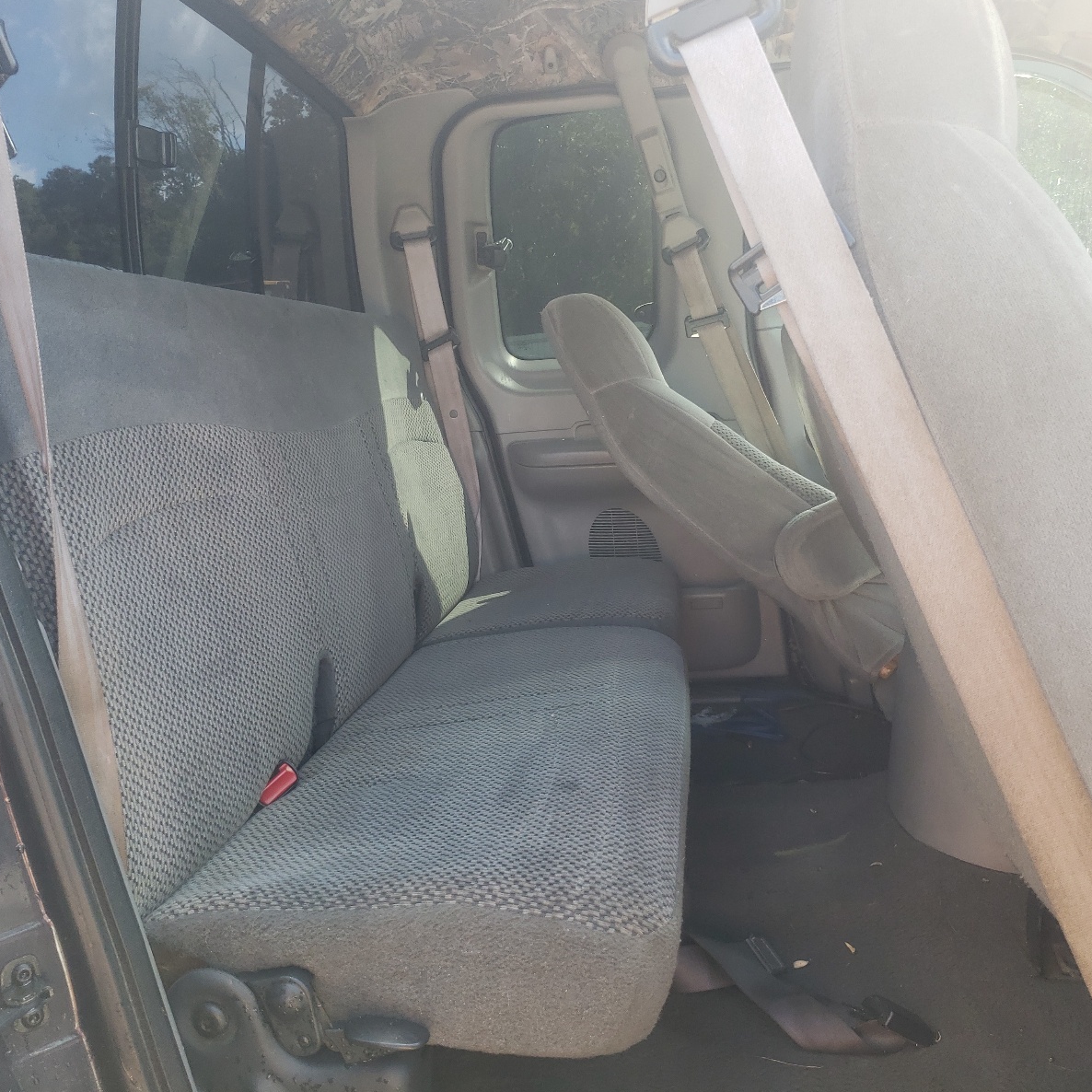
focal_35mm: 31
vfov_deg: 52.5
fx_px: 1106
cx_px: 545
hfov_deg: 52.5
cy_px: 543
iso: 50
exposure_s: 1/127
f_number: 1.5
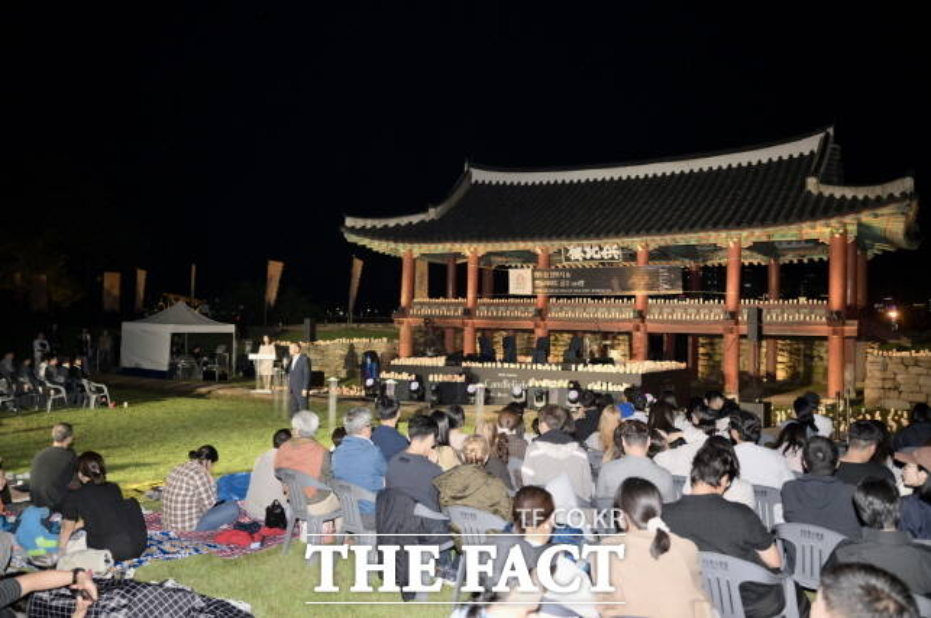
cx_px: 466
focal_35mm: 30
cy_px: 309
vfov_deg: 42.9
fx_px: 788
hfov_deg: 61.2
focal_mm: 30.5
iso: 1000
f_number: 2.8
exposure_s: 1/320
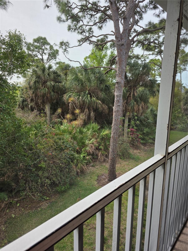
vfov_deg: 73.9
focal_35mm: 23
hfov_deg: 58.9
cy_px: 126
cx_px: 94
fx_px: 167
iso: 80
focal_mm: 6.3
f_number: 1.7
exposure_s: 1/2686
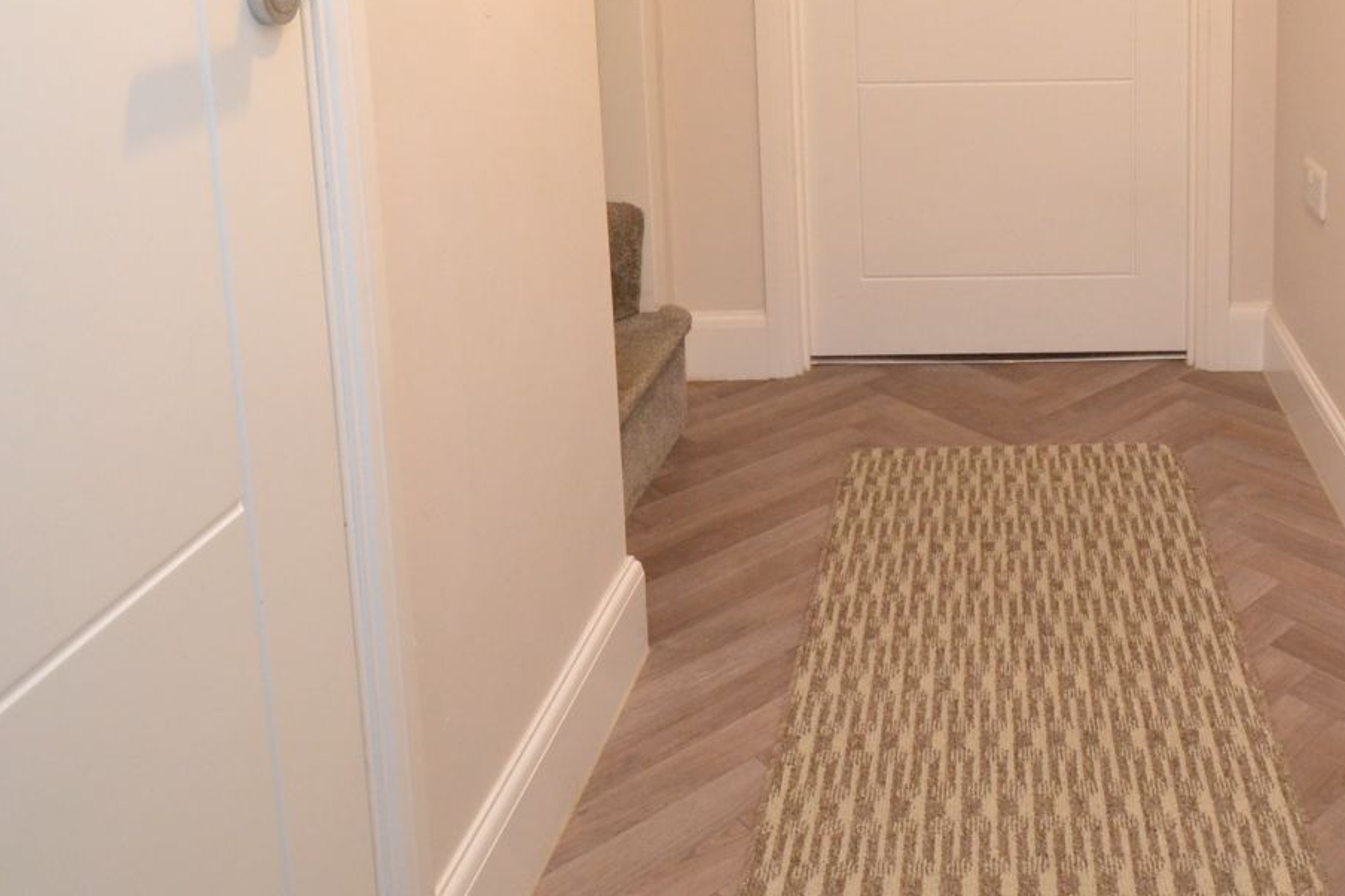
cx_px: 1034
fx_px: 1270
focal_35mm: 34
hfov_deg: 52.9
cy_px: 54
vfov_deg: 36.0
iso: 1000
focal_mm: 10
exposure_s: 1/60
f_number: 3.5
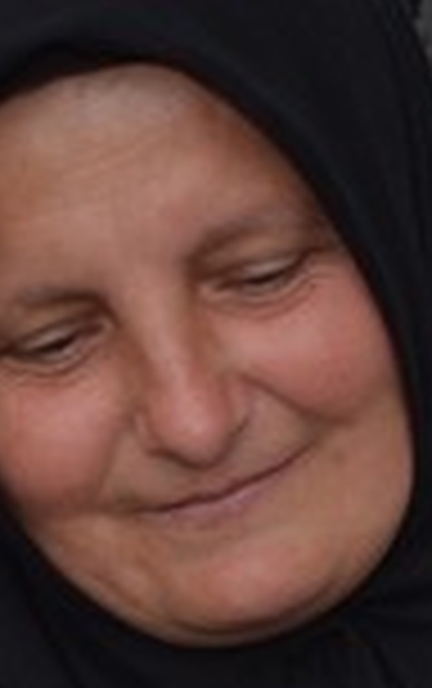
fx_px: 4020
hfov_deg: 6.1
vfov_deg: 9.6
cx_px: 382
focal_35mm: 214
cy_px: 926
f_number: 14
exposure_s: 1/250
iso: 800
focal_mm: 32
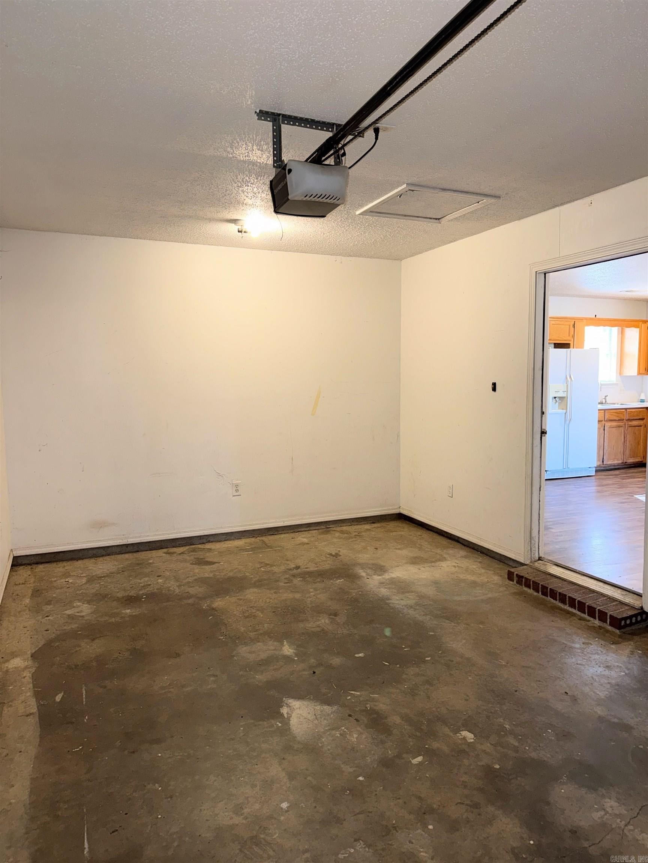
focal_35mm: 24
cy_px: 432
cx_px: 324
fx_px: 599
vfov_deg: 71.6
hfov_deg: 56.8
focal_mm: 6.76
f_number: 1.78
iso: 100
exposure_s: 1/19
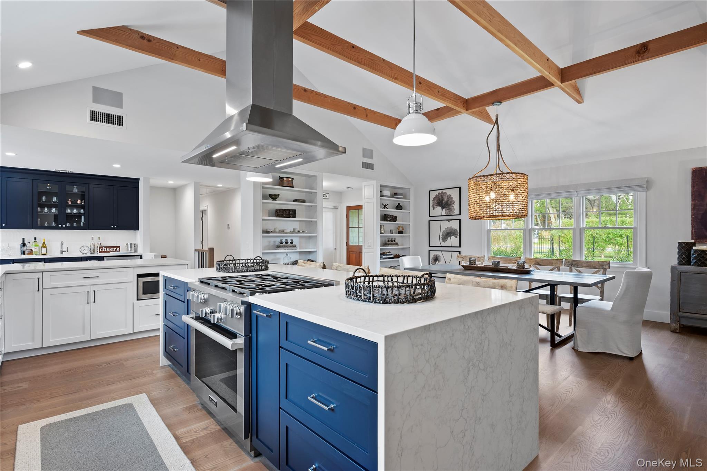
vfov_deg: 67.4
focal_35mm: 18
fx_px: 353
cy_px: 236
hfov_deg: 90.0
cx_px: 354
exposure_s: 1/4
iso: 400
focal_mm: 18
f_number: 8
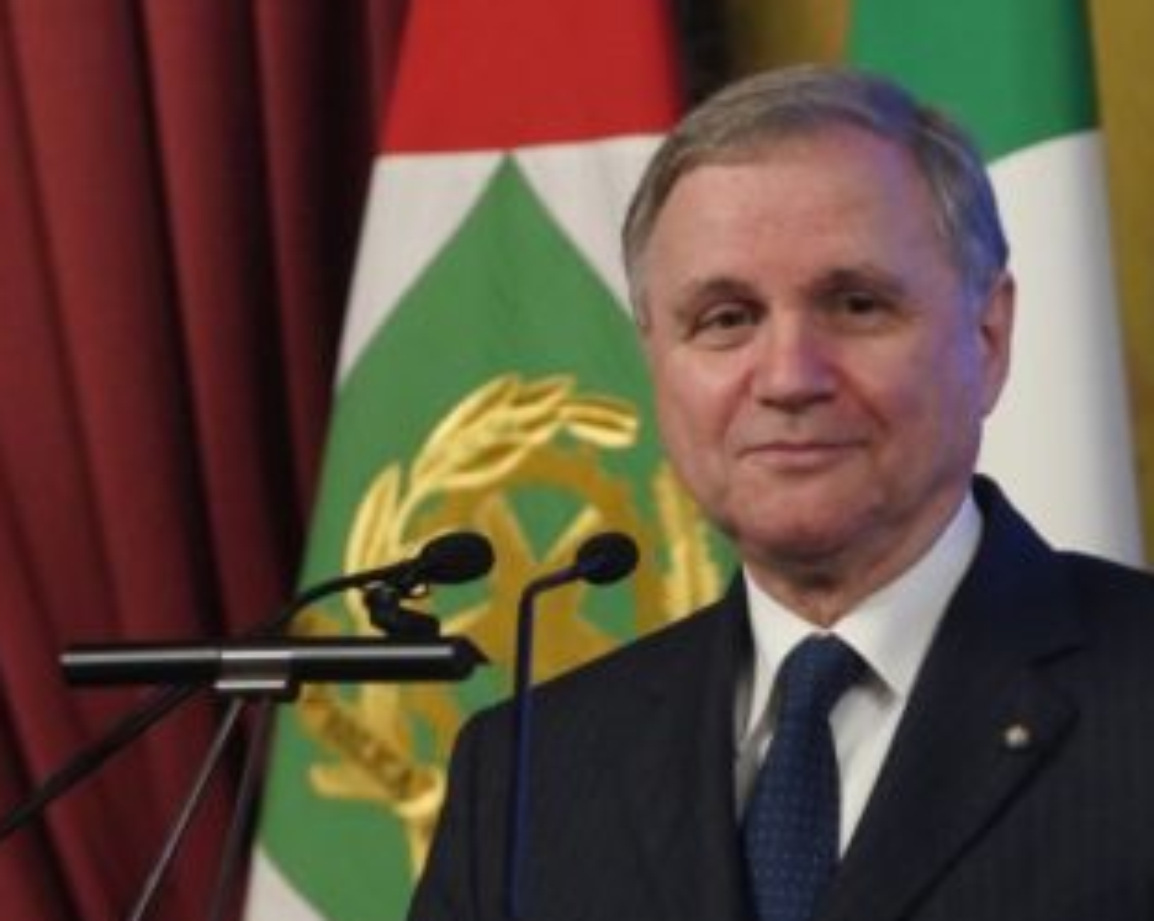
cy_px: 712
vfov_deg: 3.7
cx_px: 385
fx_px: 14161
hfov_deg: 4.7
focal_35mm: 415
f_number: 4.5
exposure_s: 1/125
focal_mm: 198
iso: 2500
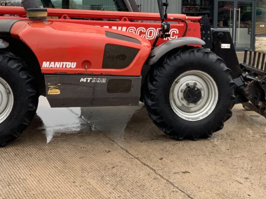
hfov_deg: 36.2
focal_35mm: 53
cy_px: 31
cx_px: 139
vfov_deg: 26.8
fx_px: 407
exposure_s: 1/194
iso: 16
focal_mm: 3
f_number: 1.8
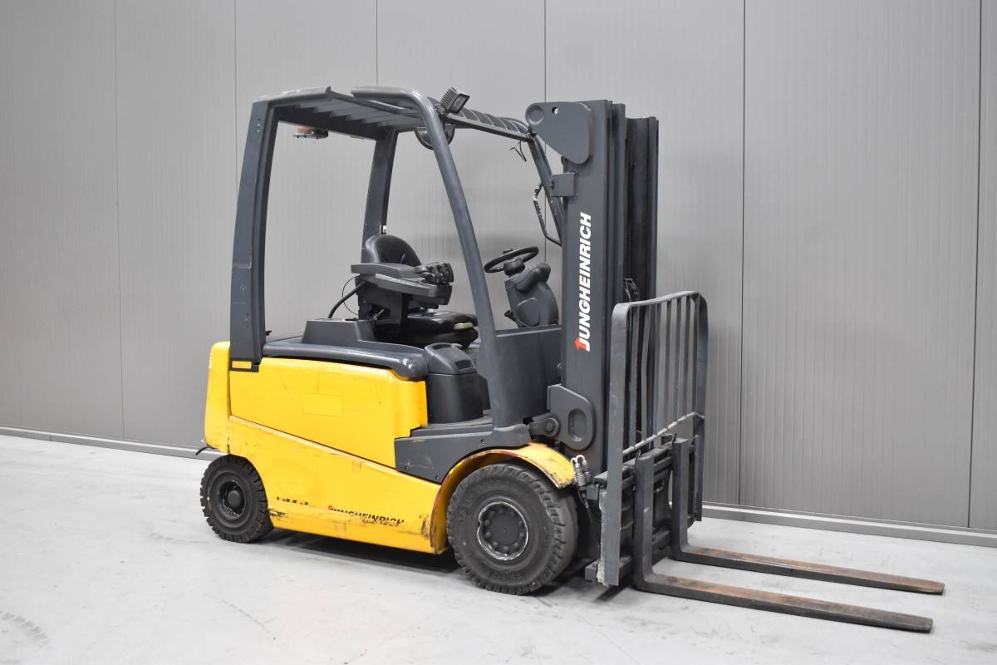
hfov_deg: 53.1
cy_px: 332
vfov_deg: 36.9
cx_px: 498
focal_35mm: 36
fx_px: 997
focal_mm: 24
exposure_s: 1/40
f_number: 4.5
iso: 1600
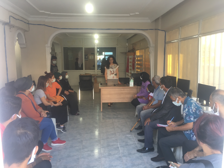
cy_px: 84
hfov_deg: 61.7
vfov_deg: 48.2
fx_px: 188
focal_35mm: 29
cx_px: 112
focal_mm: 4.15
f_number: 2.2
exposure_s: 1/33
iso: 64
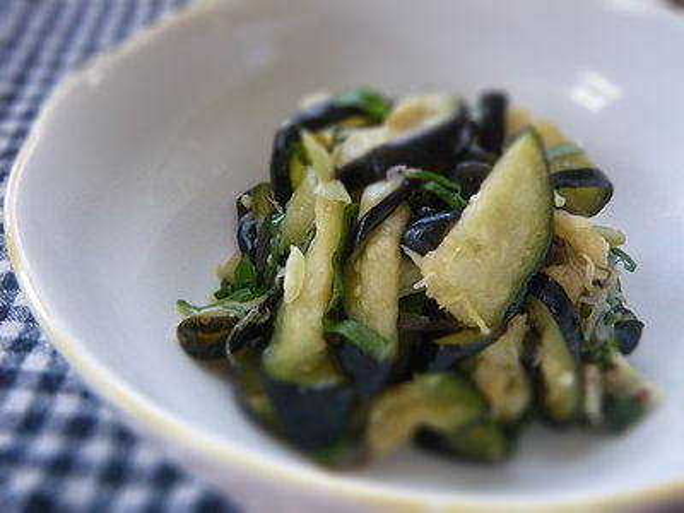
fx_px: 672
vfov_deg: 41.8
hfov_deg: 54.0
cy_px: 256
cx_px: 342
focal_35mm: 34
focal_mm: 6.1
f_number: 3.8
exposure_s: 1/50
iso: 800
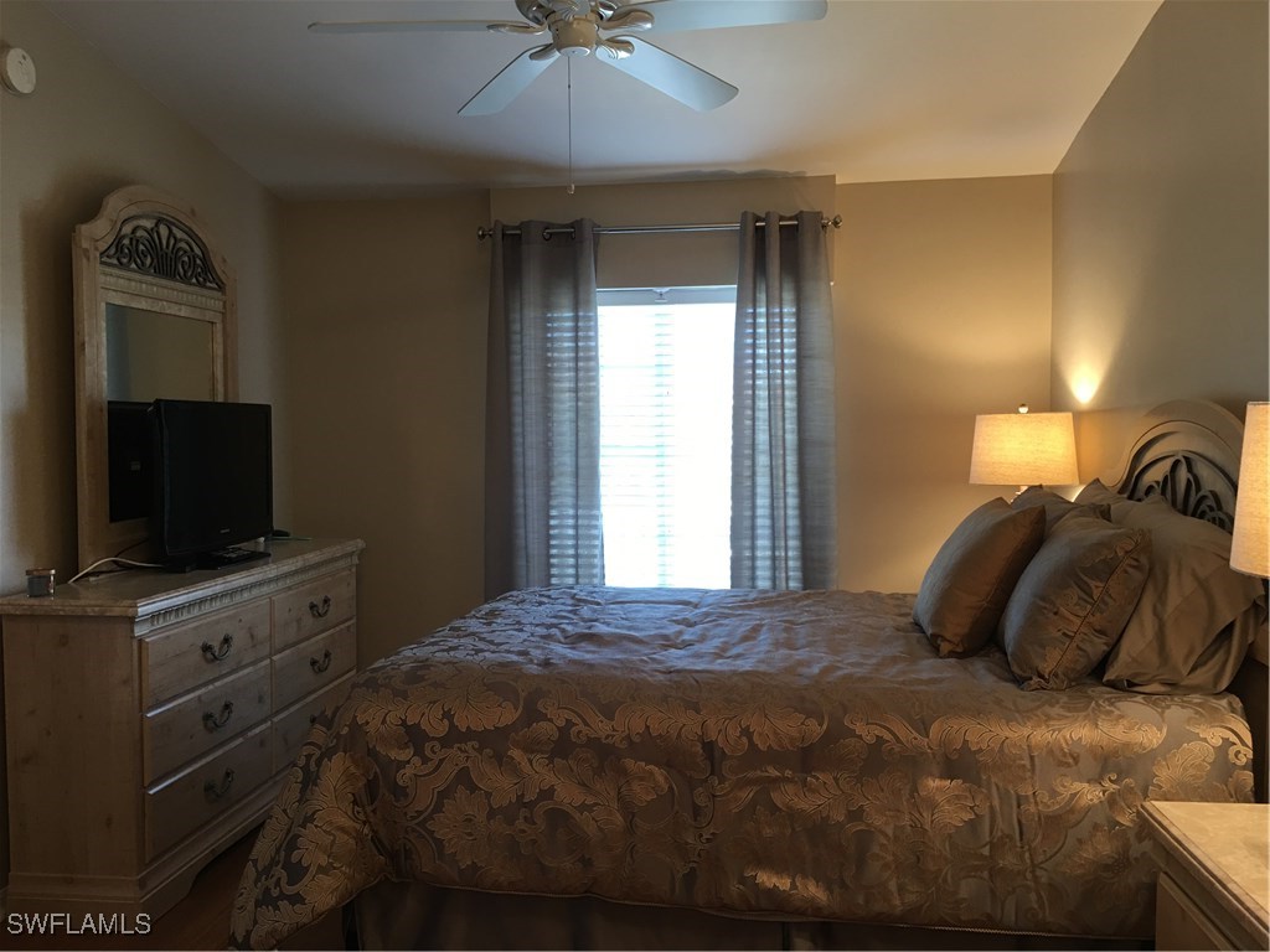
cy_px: 476
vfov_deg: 48.2
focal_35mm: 29
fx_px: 1064
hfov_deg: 61.7
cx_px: 635
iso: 32
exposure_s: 1/15
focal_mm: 4.15
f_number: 2.2
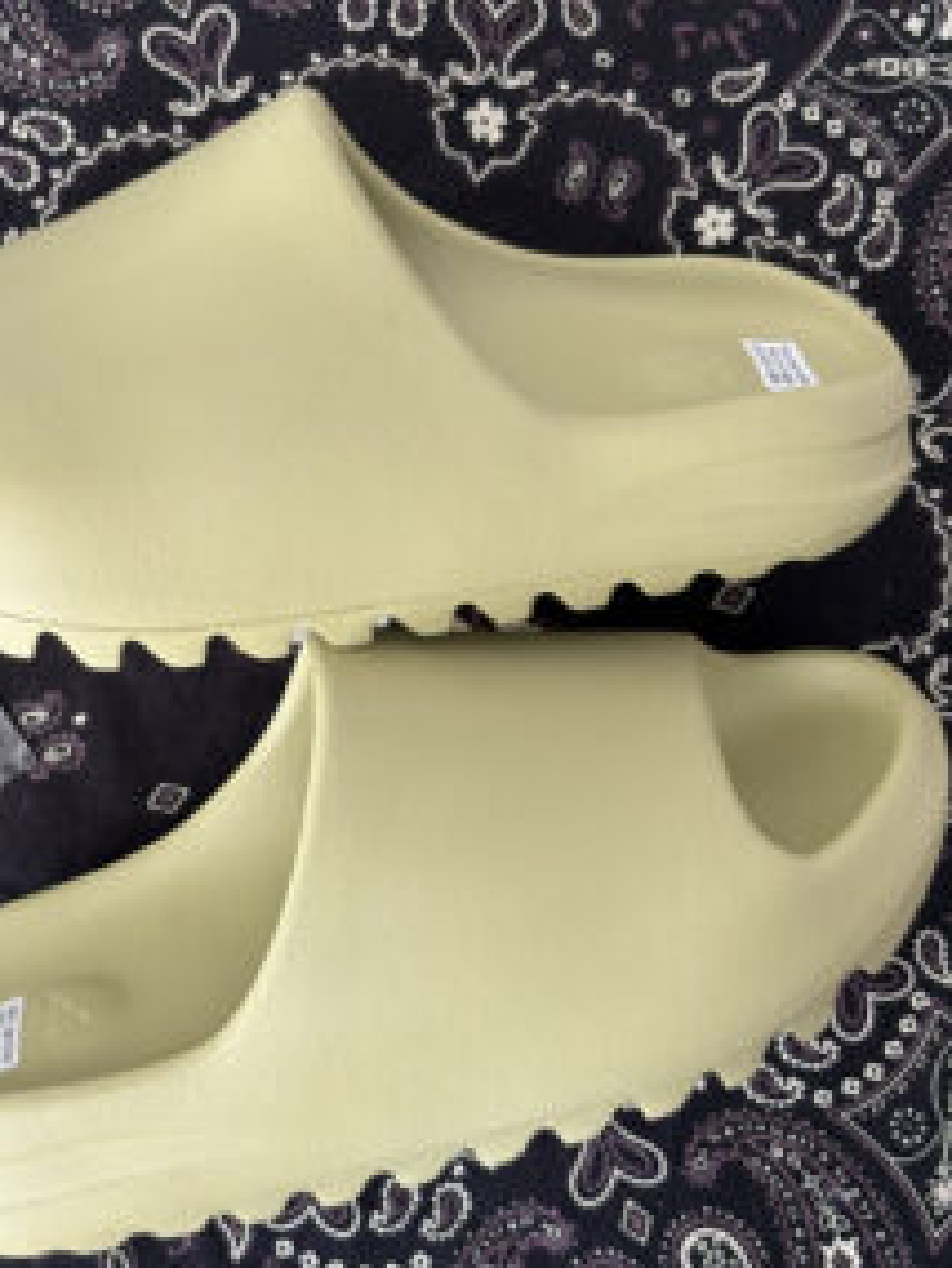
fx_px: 2675
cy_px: 676
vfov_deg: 26.7
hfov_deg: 20.1
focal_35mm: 73
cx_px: 338
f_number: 1.6
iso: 50
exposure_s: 1/63
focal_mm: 5.96
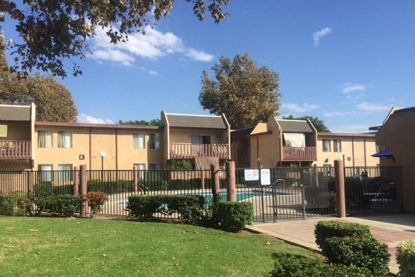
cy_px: 156
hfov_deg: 60.3
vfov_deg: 42.2
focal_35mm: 31
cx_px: 211
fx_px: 357
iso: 32
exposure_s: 1/1799
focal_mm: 4.15
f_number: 2.2
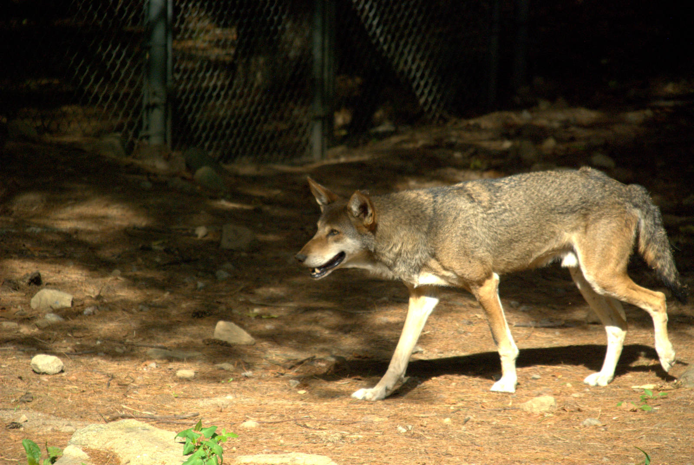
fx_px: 5792
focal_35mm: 300
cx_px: 347
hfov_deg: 6.9
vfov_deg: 4.6
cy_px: 232
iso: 1100
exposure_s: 1/500
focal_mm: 200
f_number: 6.3
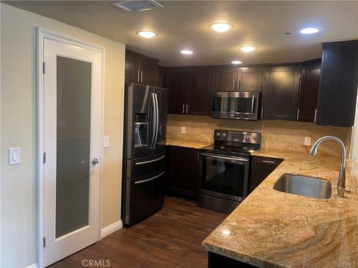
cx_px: 179
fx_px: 269
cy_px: 134
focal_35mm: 26
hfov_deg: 67.3
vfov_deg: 53.1
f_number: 1.6
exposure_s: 1/60
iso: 125
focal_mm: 5.1
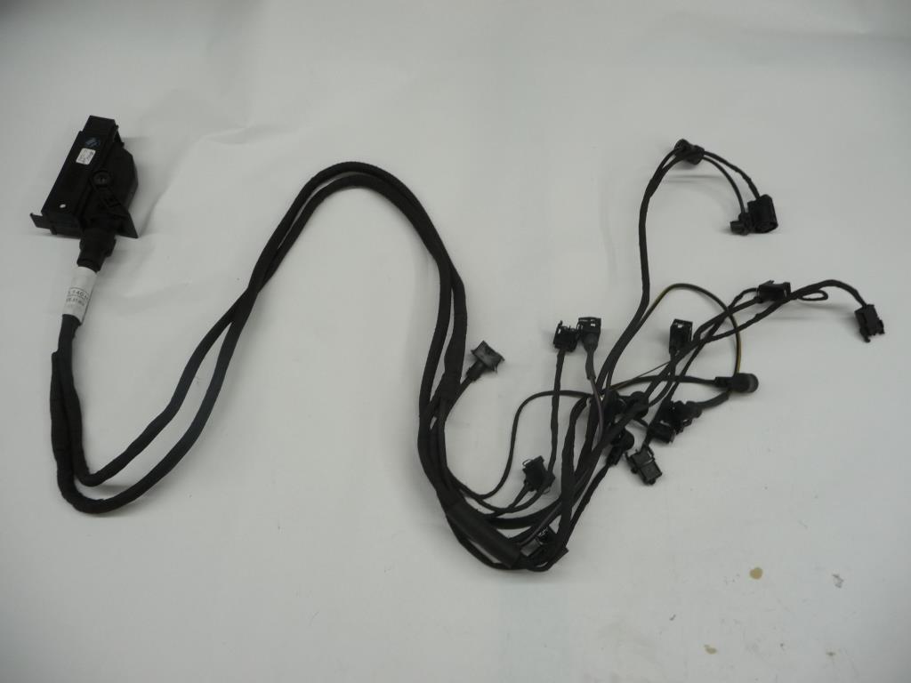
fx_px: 737
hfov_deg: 63.4
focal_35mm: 28
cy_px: 342
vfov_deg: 49.7
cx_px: 456
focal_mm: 4.7
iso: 100
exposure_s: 1/30
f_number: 3.3
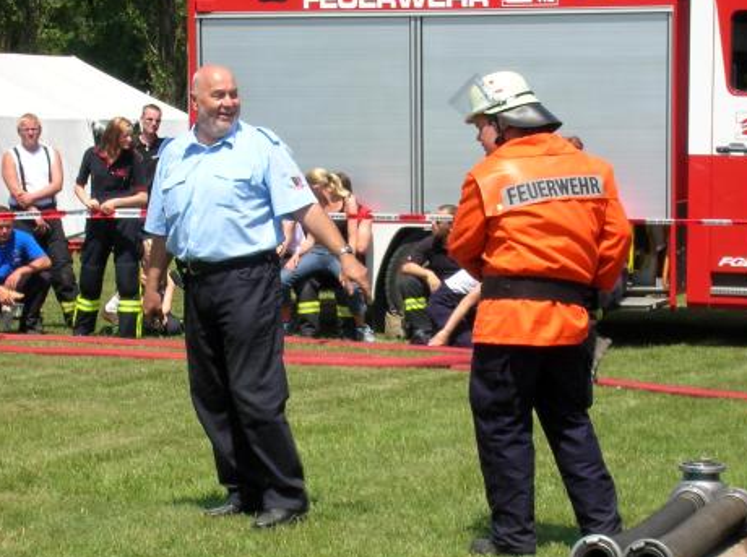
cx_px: 380
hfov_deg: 13.9
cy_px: 370
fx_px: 3058
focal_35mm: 142
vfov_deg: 10.4
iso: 50
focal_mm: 17.1
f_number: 8.2
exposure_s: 1/117
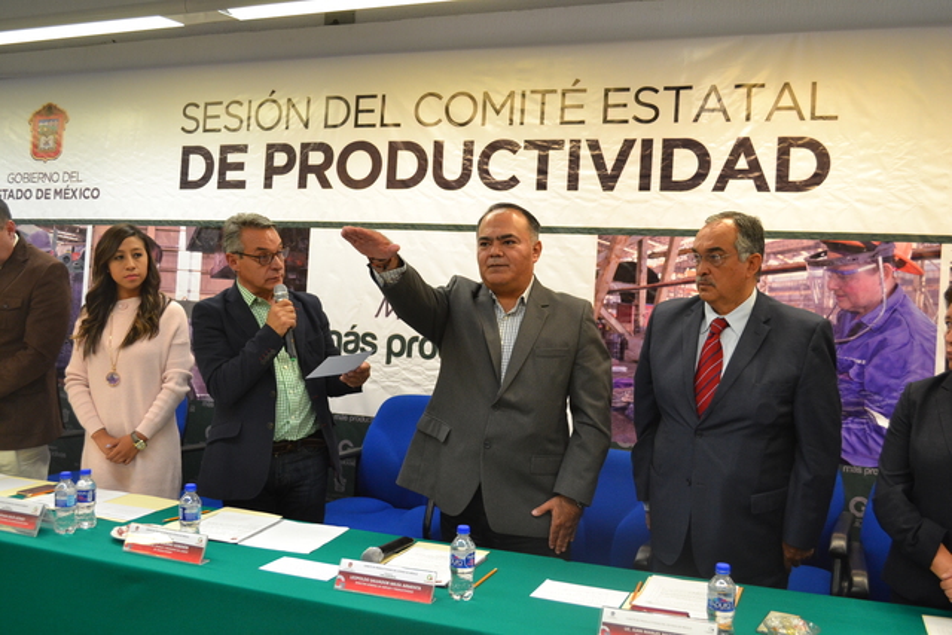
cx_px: 476
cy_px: 318
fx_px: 952
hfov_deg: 53.1
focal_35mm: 36
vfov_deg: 36.9
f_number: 4
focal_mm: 24
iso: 1100
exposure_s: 1/60
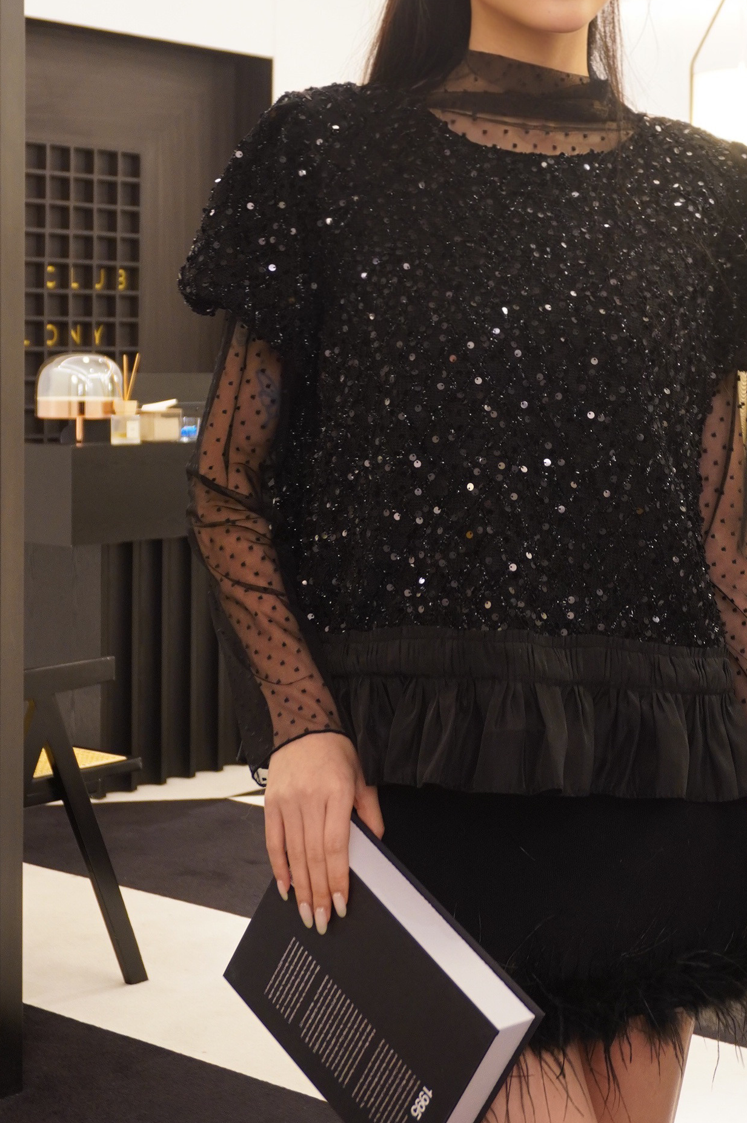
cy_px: 407
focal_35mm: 61
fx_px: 1896
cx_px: 498
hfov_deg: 22.2
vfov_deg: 32.8
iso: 640
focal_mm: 25
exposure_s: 1/13
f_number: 5
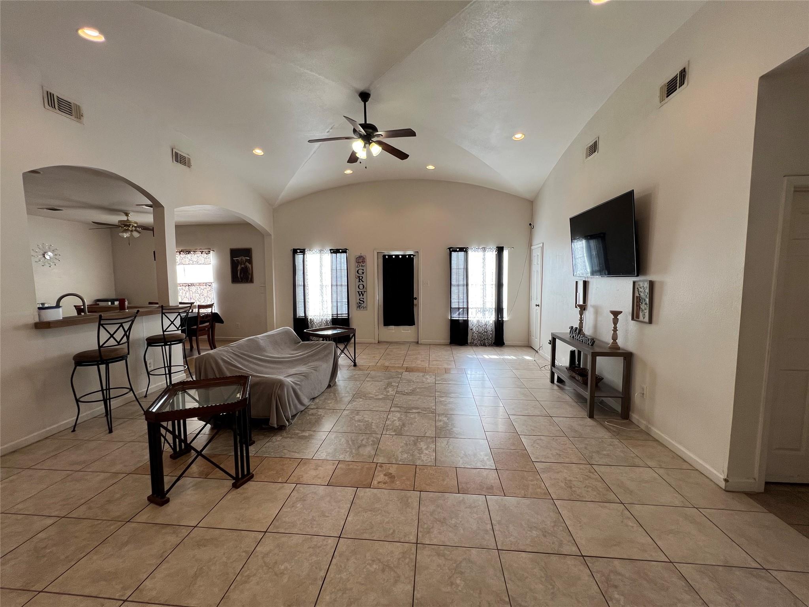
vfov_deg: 89.9
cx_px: 404
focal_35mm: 13
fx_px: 304
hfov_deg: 106.2
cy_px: 304
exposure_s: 1/120
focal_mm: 1.57
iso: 80
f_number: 1.8
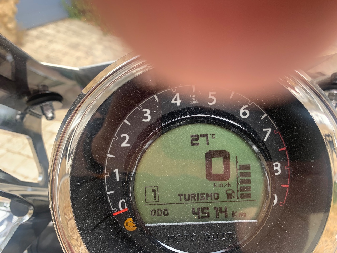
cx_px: 168
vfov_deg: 53.1
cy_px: 126
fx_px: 253
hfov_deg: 67.3
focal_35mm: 26
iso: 25
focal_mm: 4.25
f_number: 1.8
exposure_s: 1/220
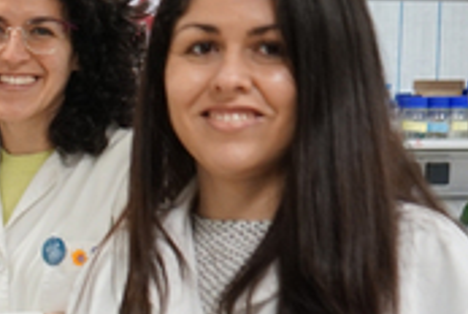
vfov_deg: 8.2
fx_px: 2162
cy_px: 337
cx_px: -425
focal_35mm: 166
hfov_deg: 11.3
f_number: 4
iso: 640
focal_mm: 36
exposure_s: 1/60
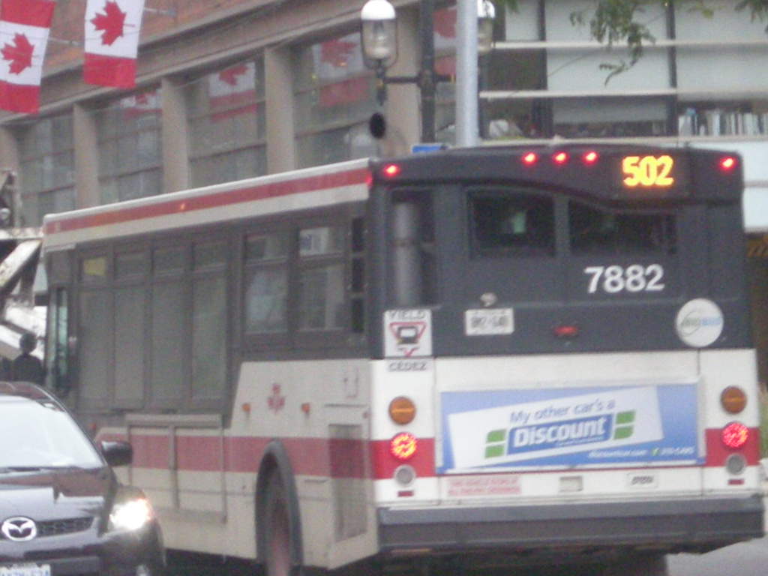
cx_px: 384
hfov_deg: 18.7
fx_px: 2330
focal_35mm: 105
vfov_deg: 14.1
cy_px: 288
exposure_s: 1/60
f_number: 4.7
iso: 334
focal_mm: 17.1
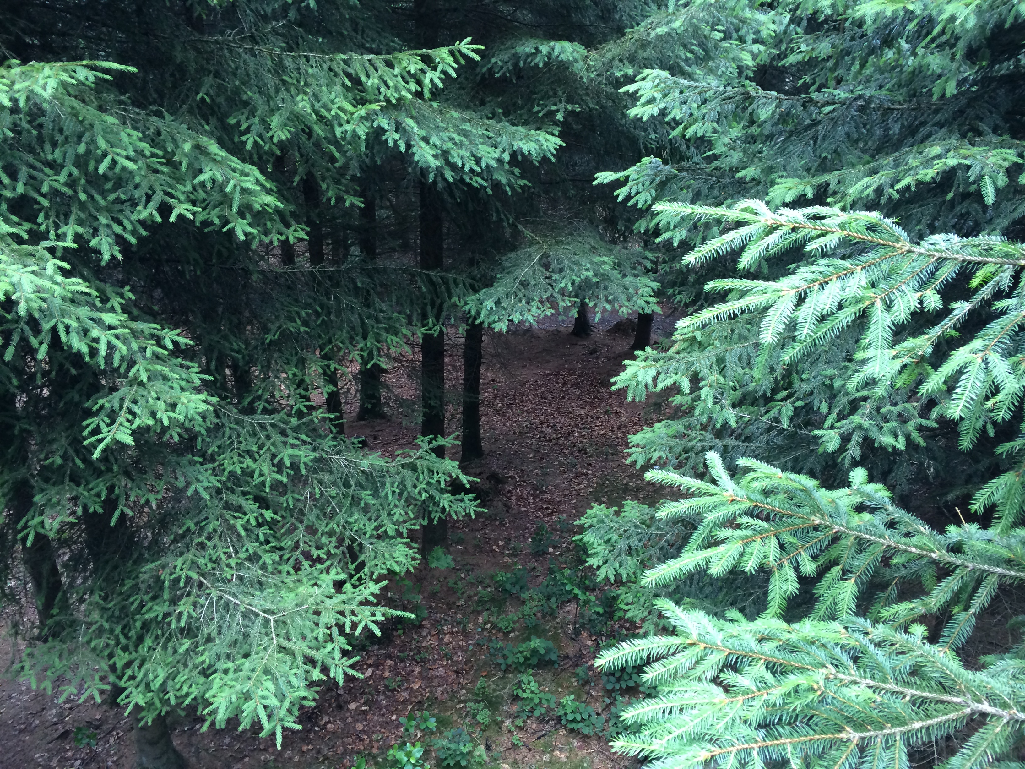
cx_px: 512
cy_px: 384
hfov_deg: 60.0
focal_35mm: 30
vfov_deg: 46.8
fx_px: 888
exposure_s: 1/30
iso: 50
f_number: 2.2
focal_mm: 4.12
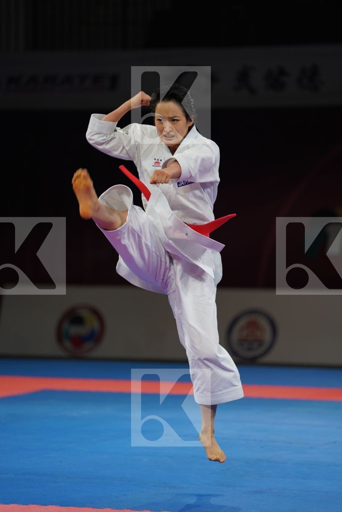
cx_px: 171
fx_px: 2380
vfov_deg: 12.3
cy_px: 256
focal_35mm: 167
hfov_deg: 8.2
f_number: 2.8
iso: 640
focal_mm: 167
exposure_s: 1/500
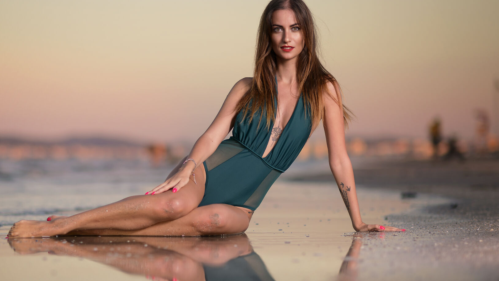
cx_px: 194
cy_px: 179
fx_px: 1747
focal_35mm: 132
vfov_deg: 9.2
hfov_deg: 16.2
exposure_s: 1/1250
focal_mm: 85
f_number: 1.8
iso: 64
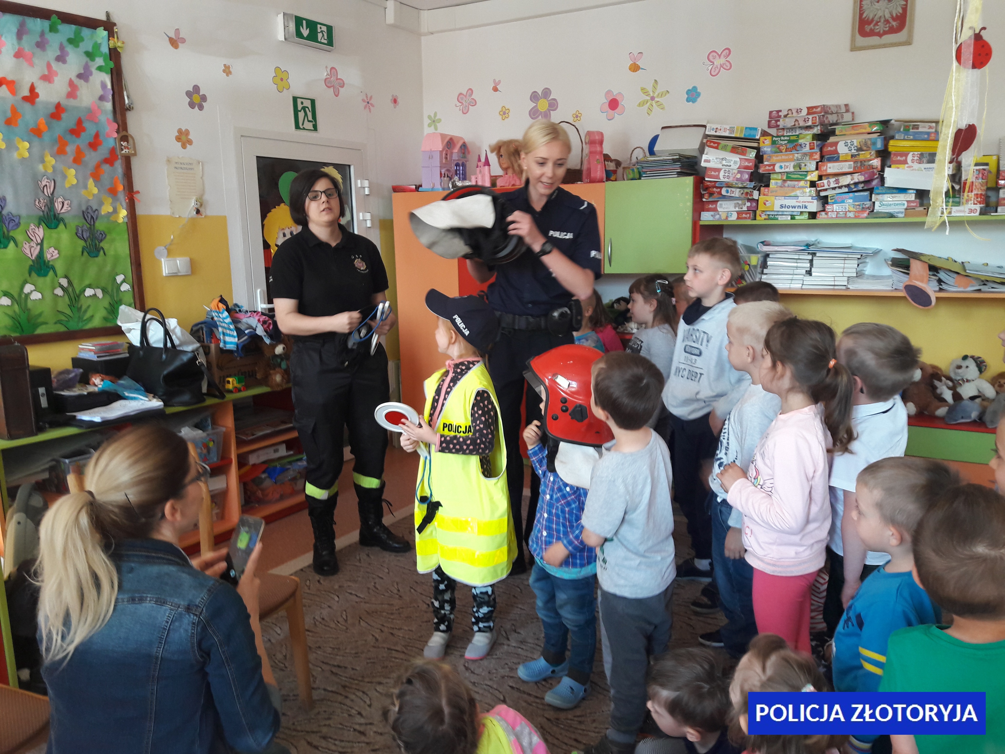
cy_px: 377
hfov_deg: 63.4
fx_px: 813
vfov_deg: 49.7
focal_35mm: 28
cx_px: 502
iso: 80
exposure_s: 1/33
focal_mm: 3.7
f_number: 1.9
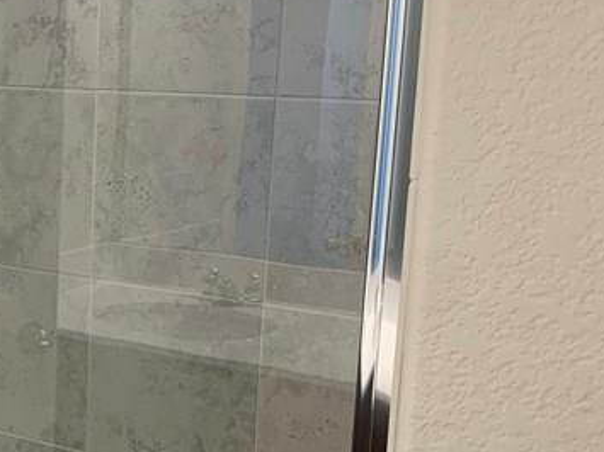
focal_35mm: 75
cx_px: -66
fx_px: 1308
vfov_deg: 19.5
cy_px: 330
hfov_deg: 24.2
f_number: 1.8
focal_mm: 4.25
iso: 64
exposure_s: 1/60
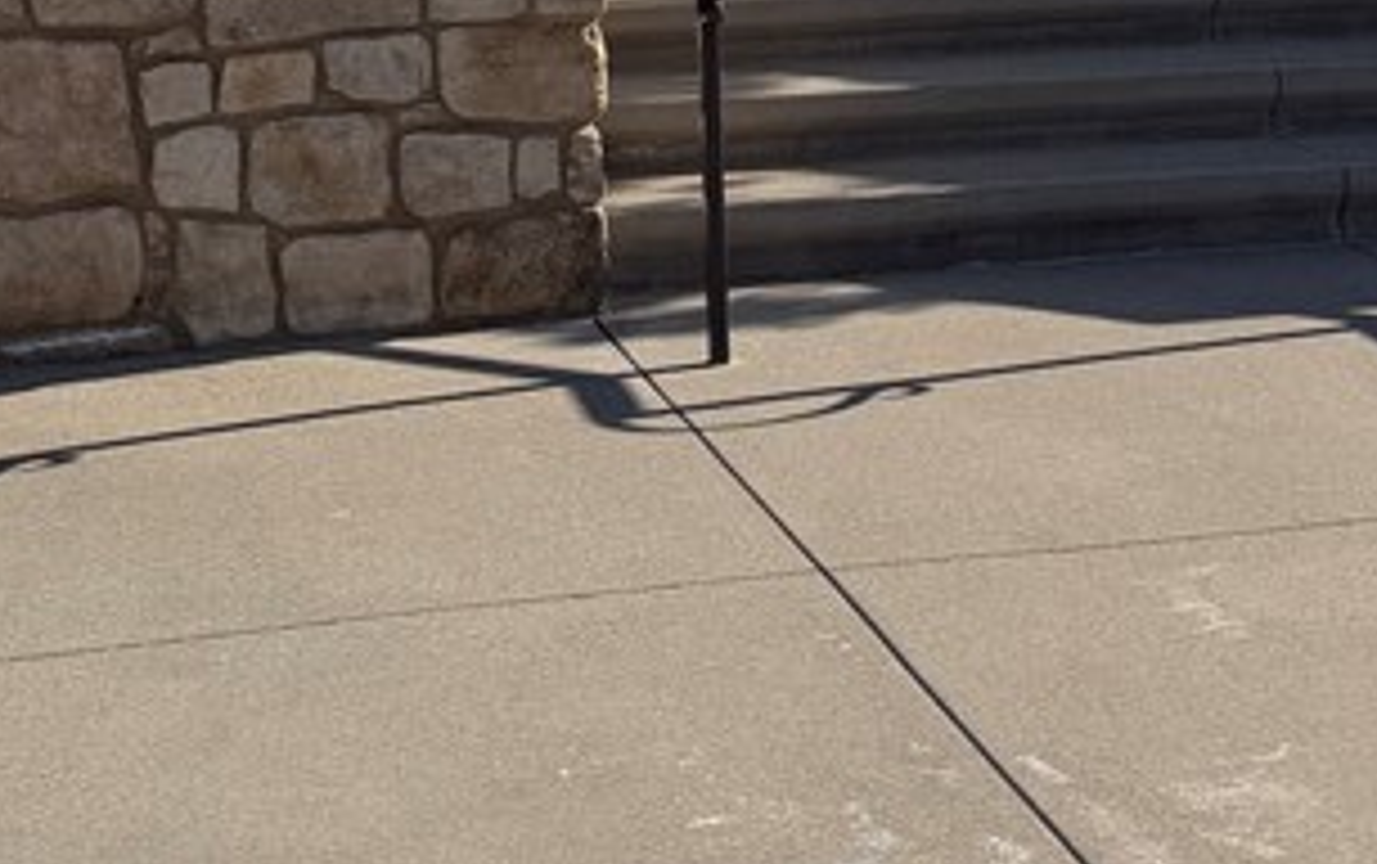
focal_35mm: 85
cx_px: 549
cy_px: -536
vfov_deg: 14.1
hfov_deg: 24.3
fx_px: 3193
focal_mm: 6.76
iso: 80
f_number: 1.78
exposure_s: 1/5714
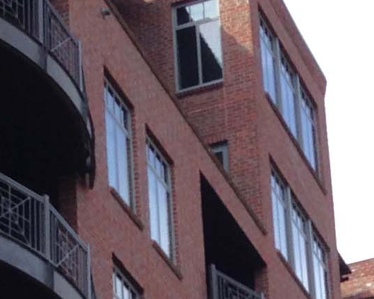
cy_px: 608
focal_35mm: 195
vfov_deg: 7.6
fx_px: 2158
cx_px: 257
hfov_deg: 9.9
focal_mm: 4.12
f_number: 2.4
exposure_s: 1/583
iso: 50
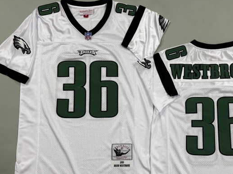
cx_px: 151
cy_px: 114
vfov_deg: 38.3
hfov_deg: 49.5
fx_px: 249
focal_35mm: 37
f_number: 1.78
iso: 200
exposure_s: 1/100
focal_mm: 6.76
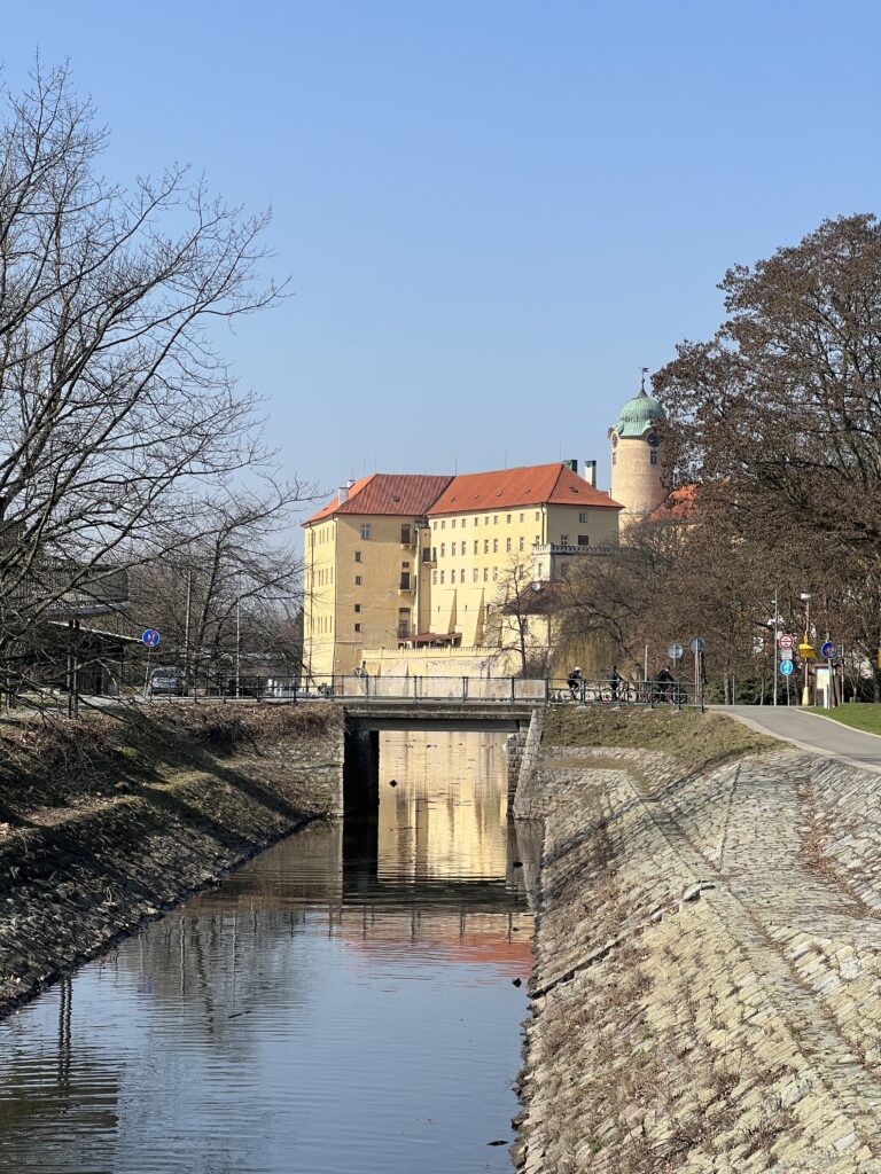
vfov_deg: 25.3
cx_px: 440
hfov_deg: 19.1
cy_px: 587
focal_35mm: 77
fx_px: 2613
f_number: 2.8
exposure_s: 1/747
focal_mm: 9
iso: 32
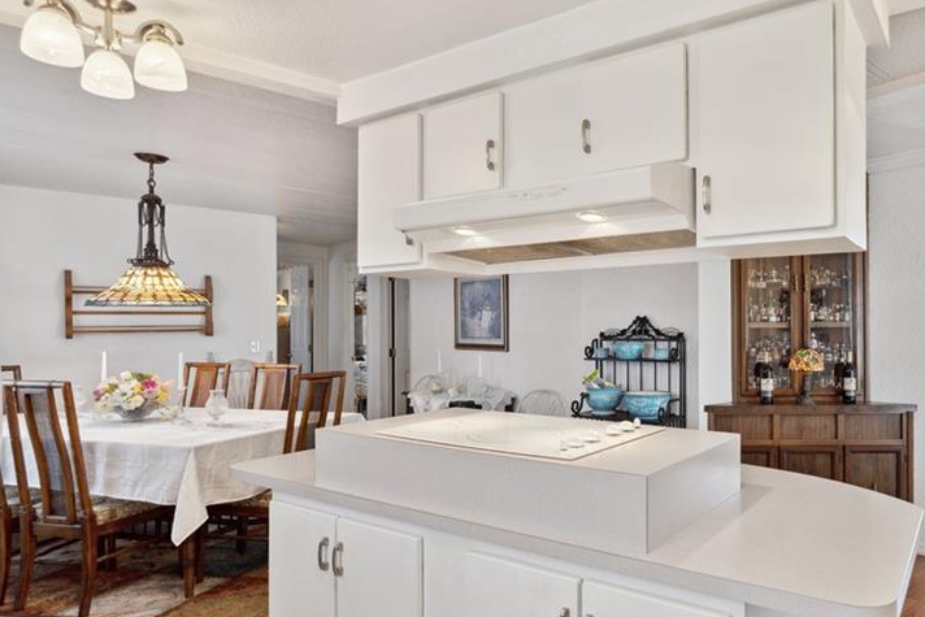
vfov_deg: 55.0
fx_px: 591
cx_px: 629
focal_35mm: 23
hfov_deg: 73.4
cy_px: 343
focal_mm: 16
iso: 125
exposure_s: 1/40
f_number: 3.2
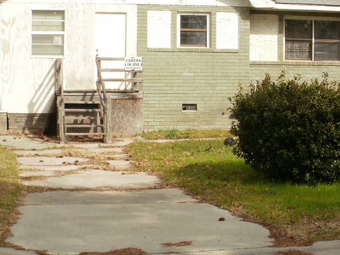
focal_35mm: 77
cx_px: 166
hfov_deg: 25.3
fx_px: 756
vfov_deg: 19.1
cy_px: 122
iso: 100
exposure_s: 1/320
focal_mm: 7.7
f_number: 6.3
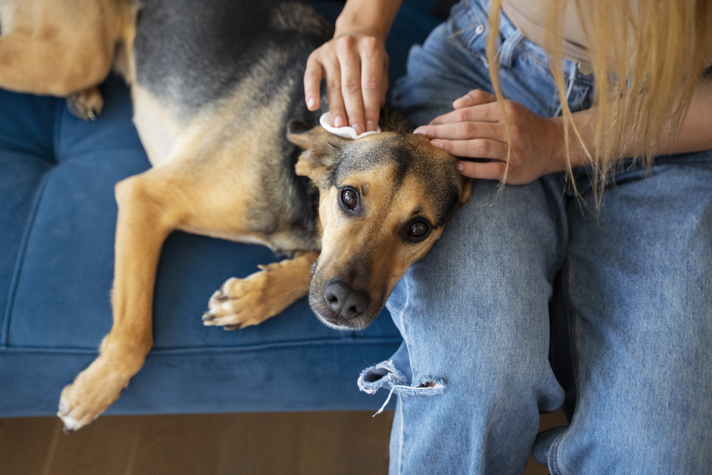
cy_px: 238
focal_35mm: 63
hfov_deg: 31.9
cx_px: 356
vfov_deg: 21.6
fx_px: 1246
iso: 640
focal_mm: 63
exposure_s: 1/250
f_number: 2.8
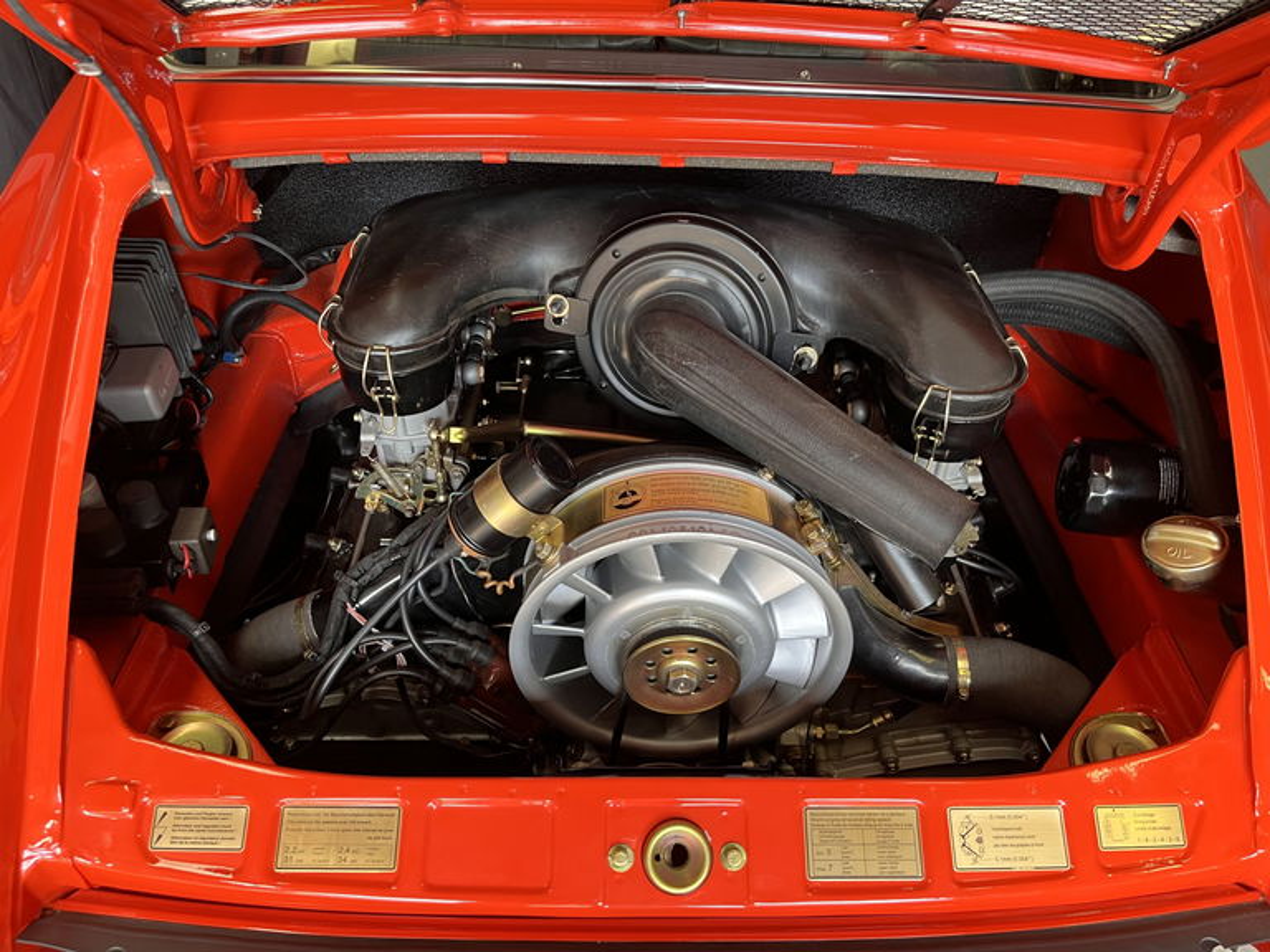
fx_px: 954
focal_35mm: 26
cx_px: 635
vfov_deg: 53.1
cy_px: 476
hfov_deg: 67.3
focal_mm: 5.1
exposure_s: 1/50
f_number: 1.6
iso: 80
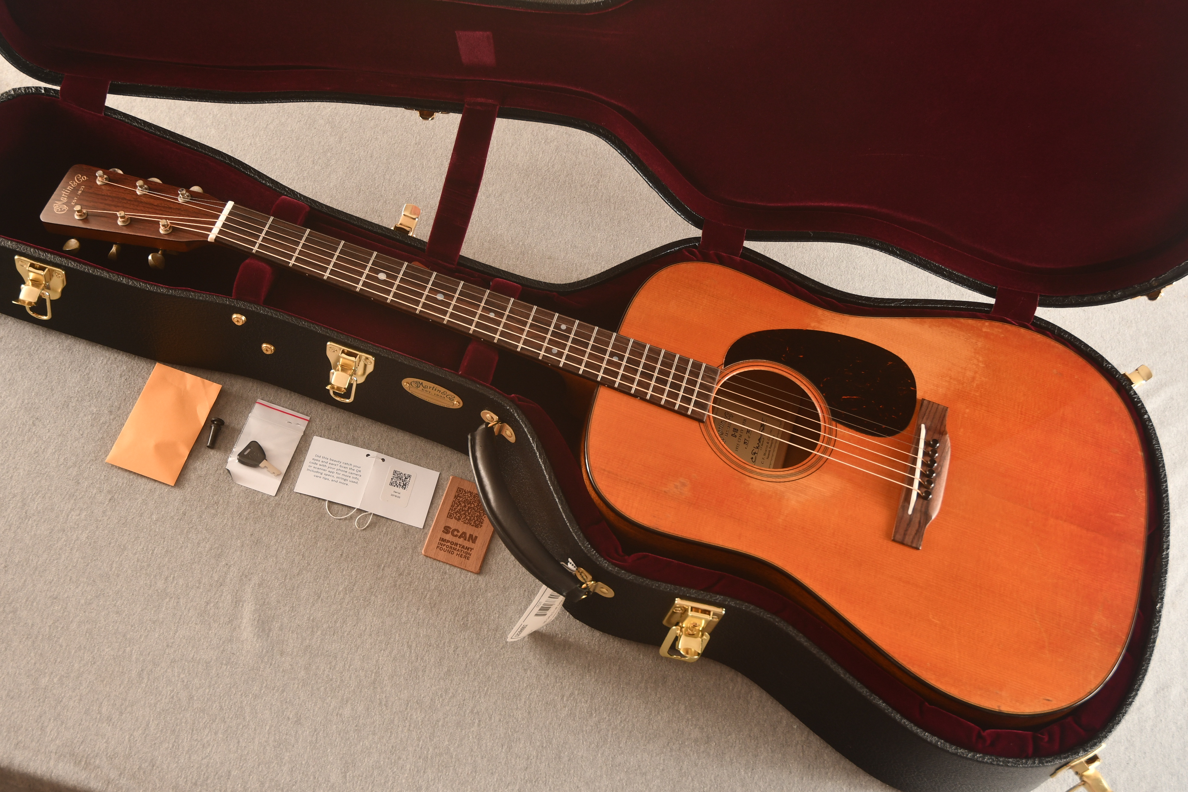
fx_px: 1683
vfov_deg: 26.5
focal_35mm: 51
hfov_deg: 38.9
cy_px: 396
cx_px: 594
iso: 200
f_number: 4.5
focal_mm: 34
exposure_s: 1/20
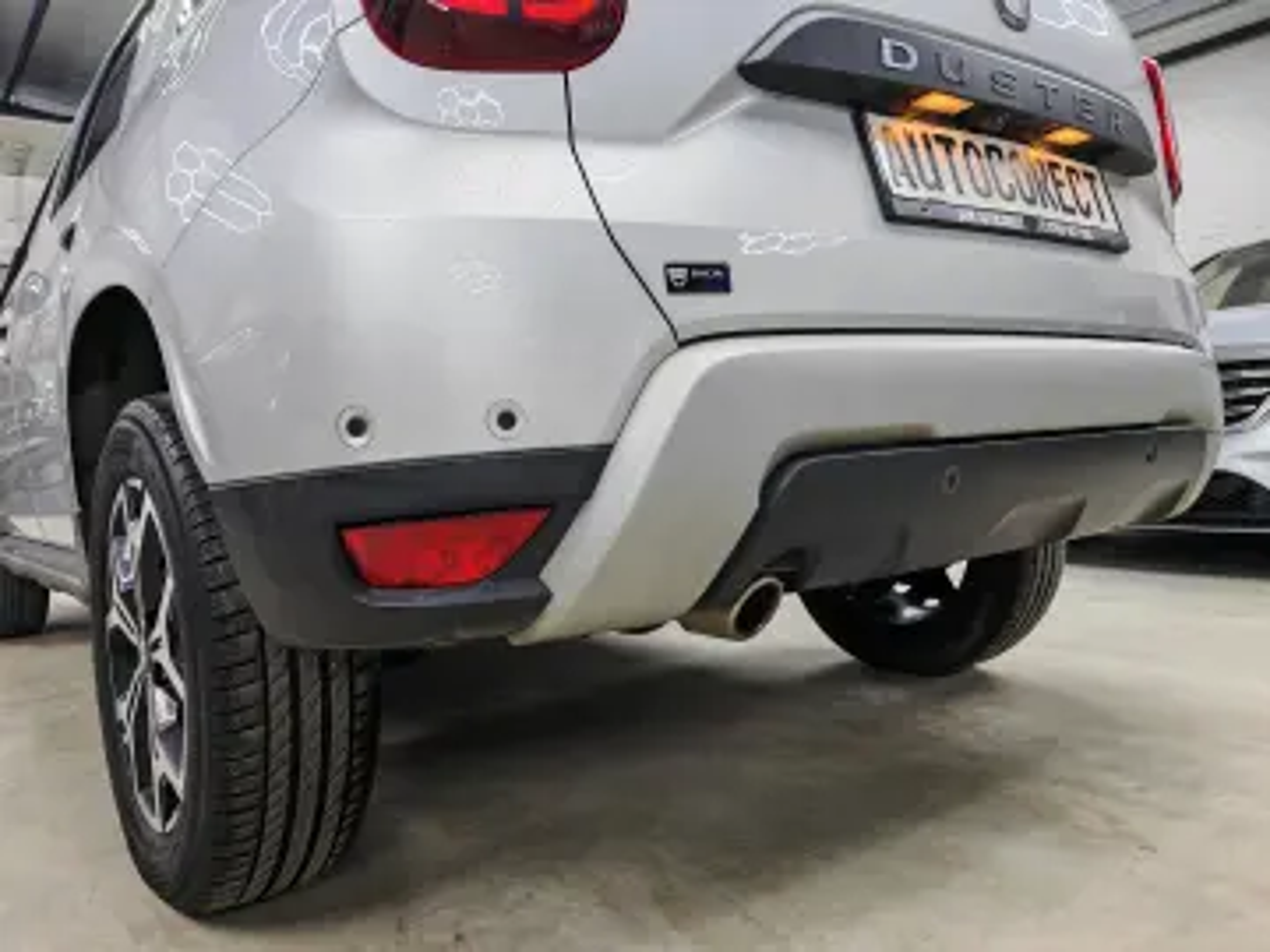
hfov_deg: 67.3
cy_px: 476
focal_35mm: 26
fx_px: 954
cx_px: 635
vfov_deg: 53.1
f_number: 1.6
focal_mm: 5.4
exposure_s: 1/100
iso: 200
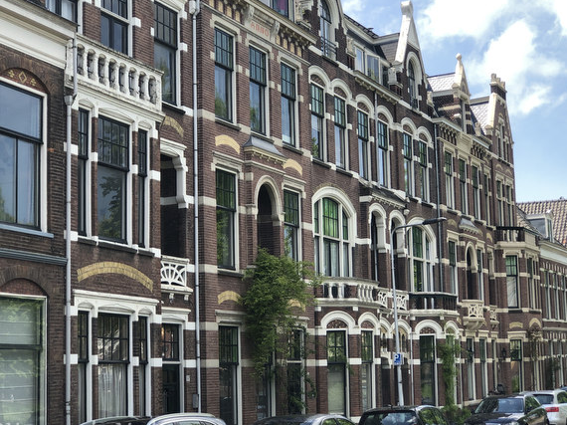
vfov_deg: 21.0
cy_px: 209
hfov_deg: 27.8
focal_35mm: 70
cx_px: 277
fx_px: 1146
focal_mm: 6.6
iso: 20
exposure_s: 1/315
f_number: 2.8
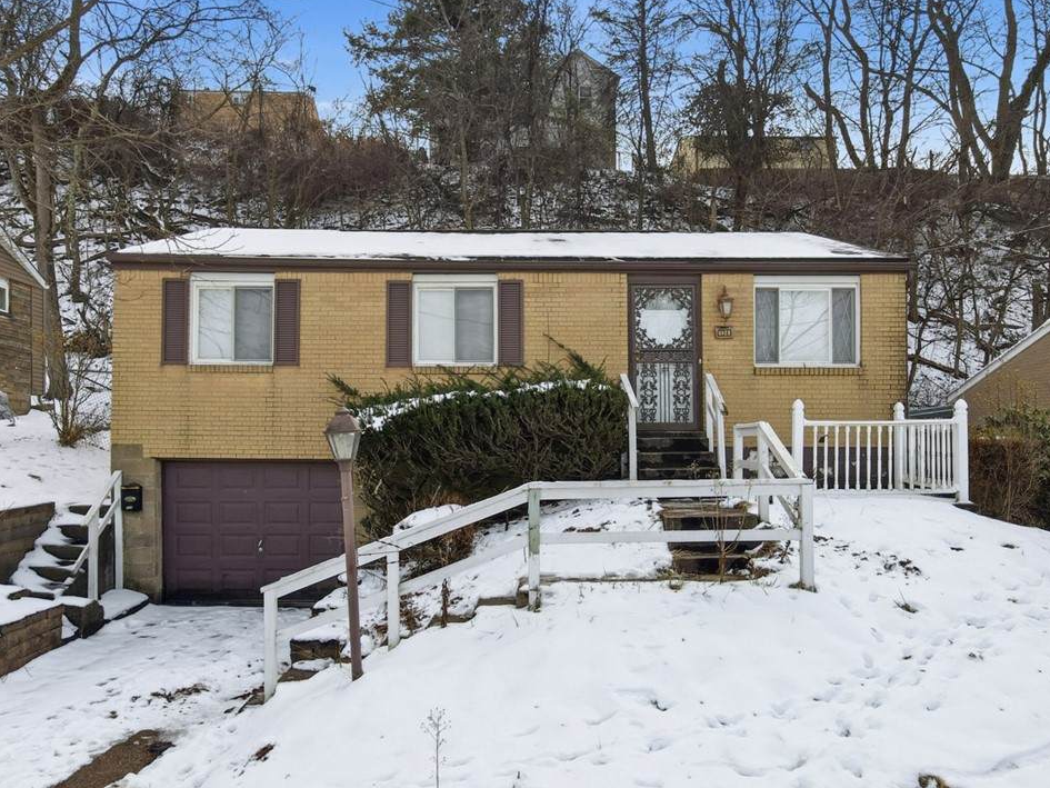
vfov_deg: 53.1
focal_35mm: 26
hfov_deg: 67.3
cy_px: 398
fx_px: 789
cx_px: 513
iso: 100
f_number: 2.8
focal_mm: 4.5
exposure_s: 1/1000
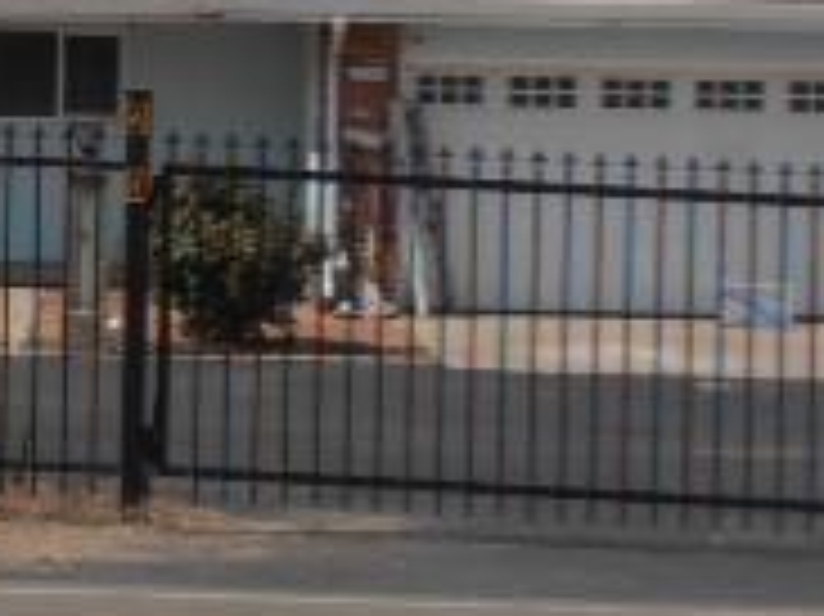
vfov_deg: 7.4
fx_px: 4734
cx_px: -279
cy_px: 9
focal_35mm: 199
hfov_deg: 9.7
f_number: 4.5
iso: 80
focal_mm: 10.04
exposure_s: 1/640
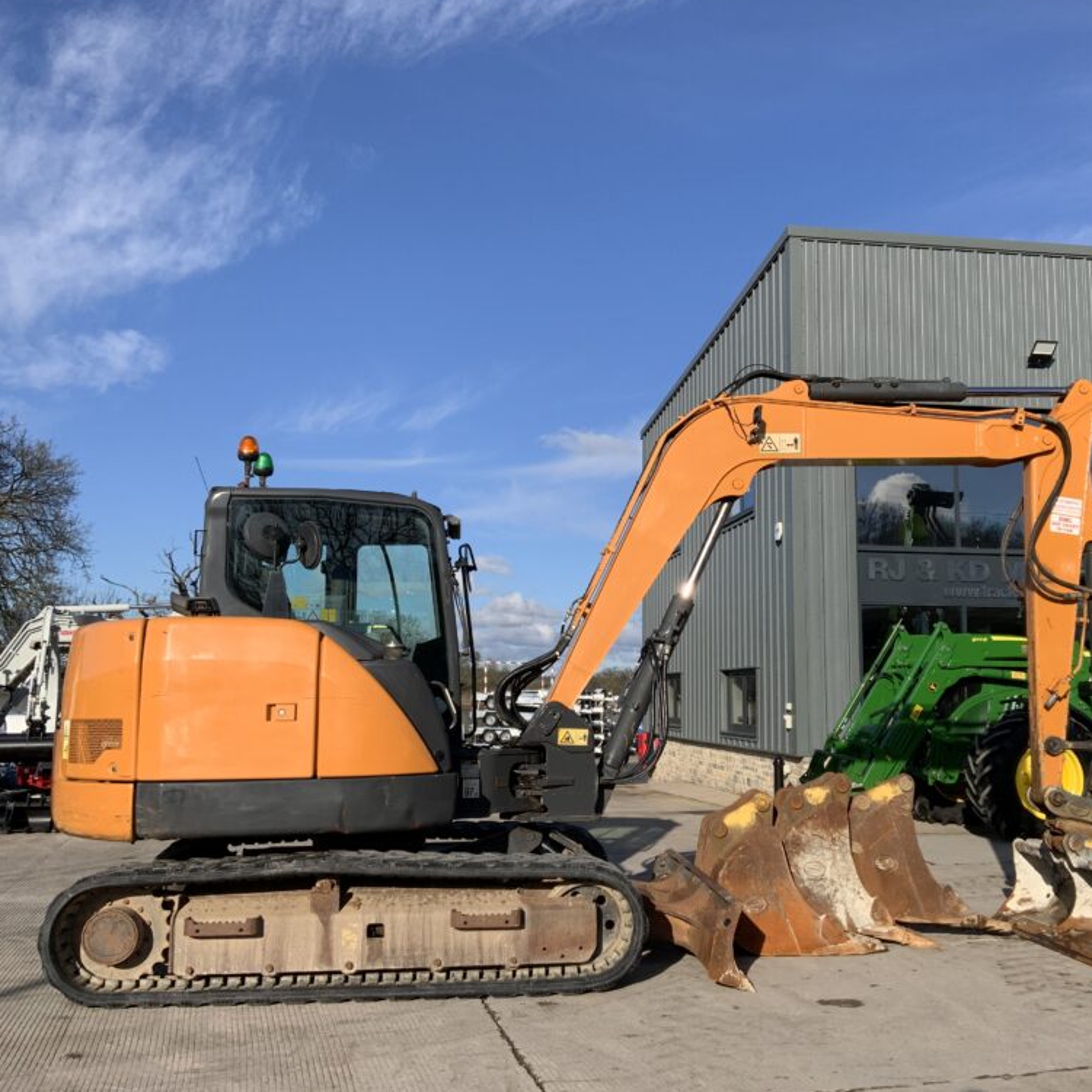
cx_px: 644
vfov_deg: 47.2
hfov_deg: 47.0
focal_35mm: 35
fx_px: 1249
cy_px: 539
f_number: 1.8
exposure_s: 1/2141
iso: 20
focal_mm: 3
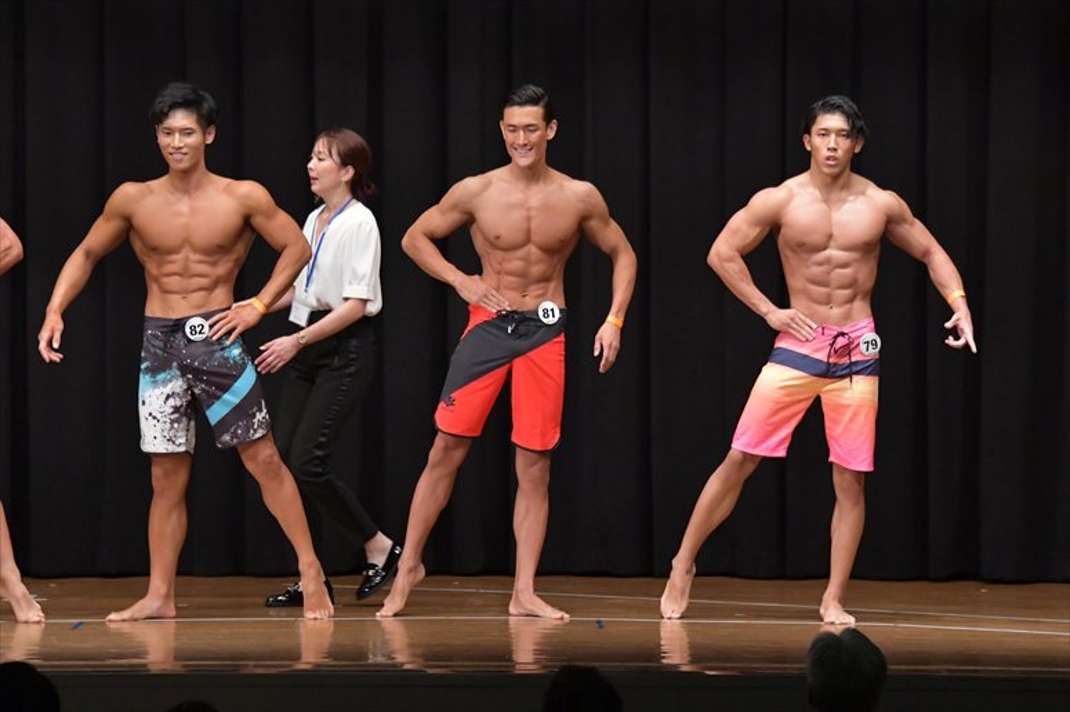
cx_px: 535
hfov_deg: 10.2
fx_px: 6001
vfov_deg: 6.8
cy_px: 356
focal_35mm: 202
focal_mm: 135
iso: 6400
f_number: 5.6
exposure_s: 1/400
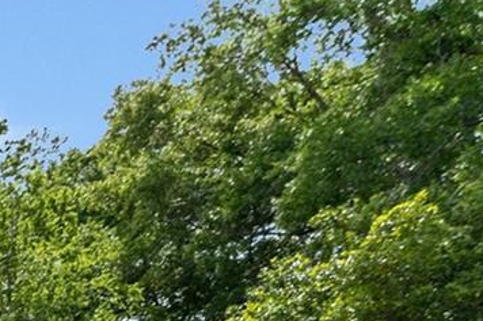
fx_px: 845
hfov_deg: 18.5
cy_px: 704
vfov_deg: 15.4
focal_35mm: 63
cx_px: -511
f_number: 7.1
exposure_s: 1/1250
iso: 400
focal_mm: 14
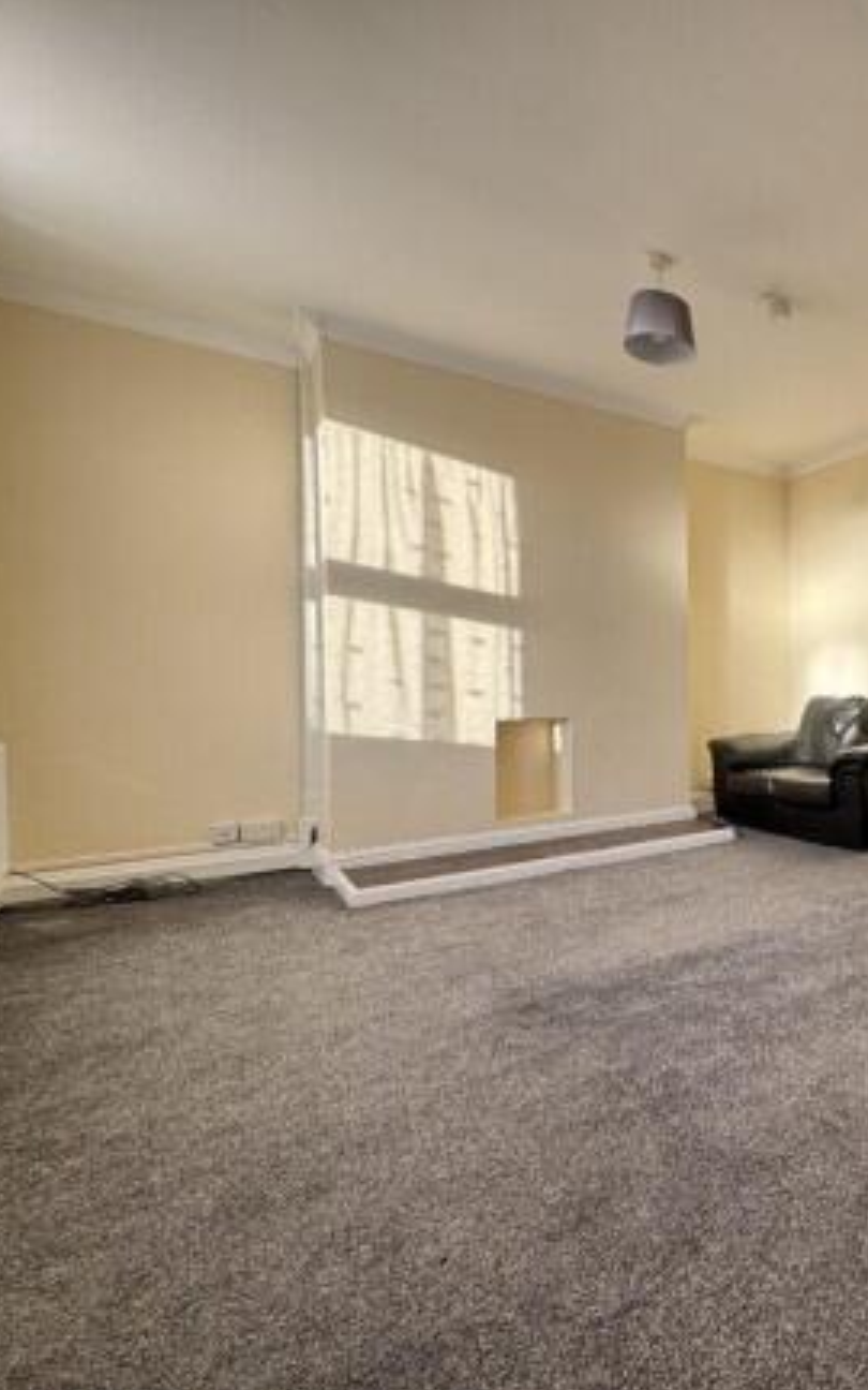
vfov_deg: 85.1
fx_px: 757
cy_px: 700
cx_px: 915
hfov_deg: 46.9
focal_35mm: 20
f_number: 2.2
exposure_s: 1/99
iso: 80
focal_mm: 2.22
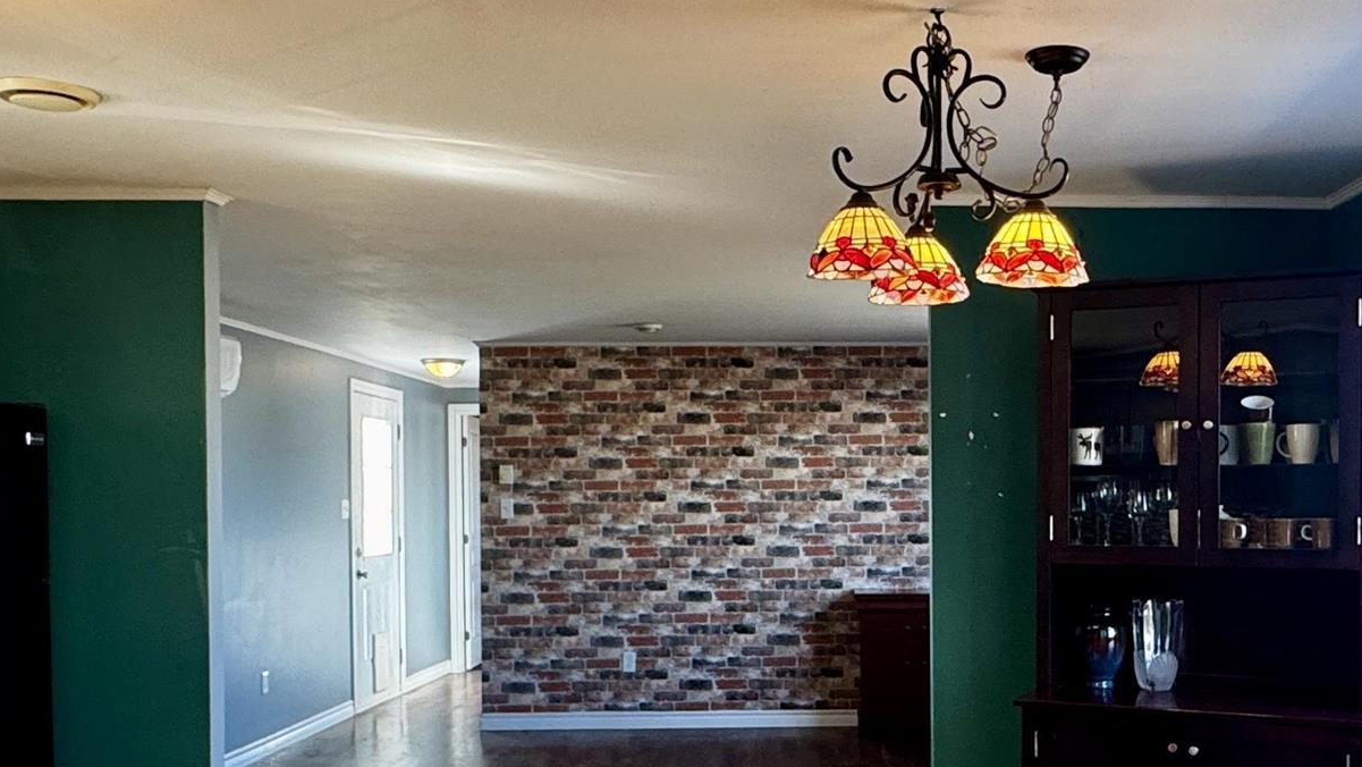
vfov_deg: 30.2
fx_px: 1409
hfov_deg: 50.7
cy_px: 523
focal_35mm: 39
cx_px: 904
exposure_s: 1/120
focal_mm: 2.22
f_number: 2.2
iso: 200
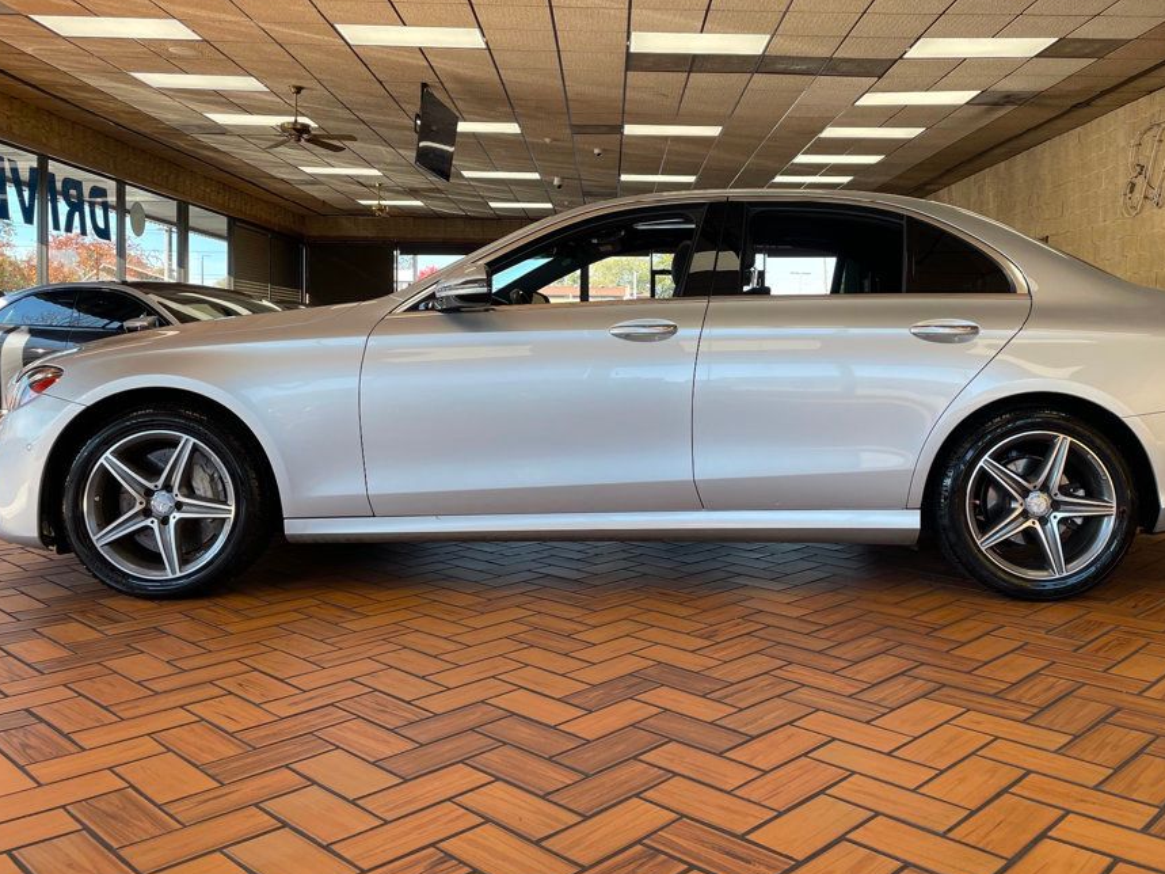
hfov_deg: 58.2
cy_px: 369
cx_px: 659
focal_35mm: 31
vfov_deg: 45.3
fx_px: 1043
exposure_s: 1/284
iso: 32
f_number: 1.6
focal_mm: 4.2
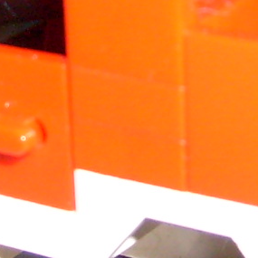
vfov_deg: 7.9
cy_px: 12
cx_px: 119
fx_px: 1872
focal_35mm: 222
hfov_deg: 7.9
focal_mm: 5.8
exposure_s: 1/45
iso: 100
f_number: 2.8
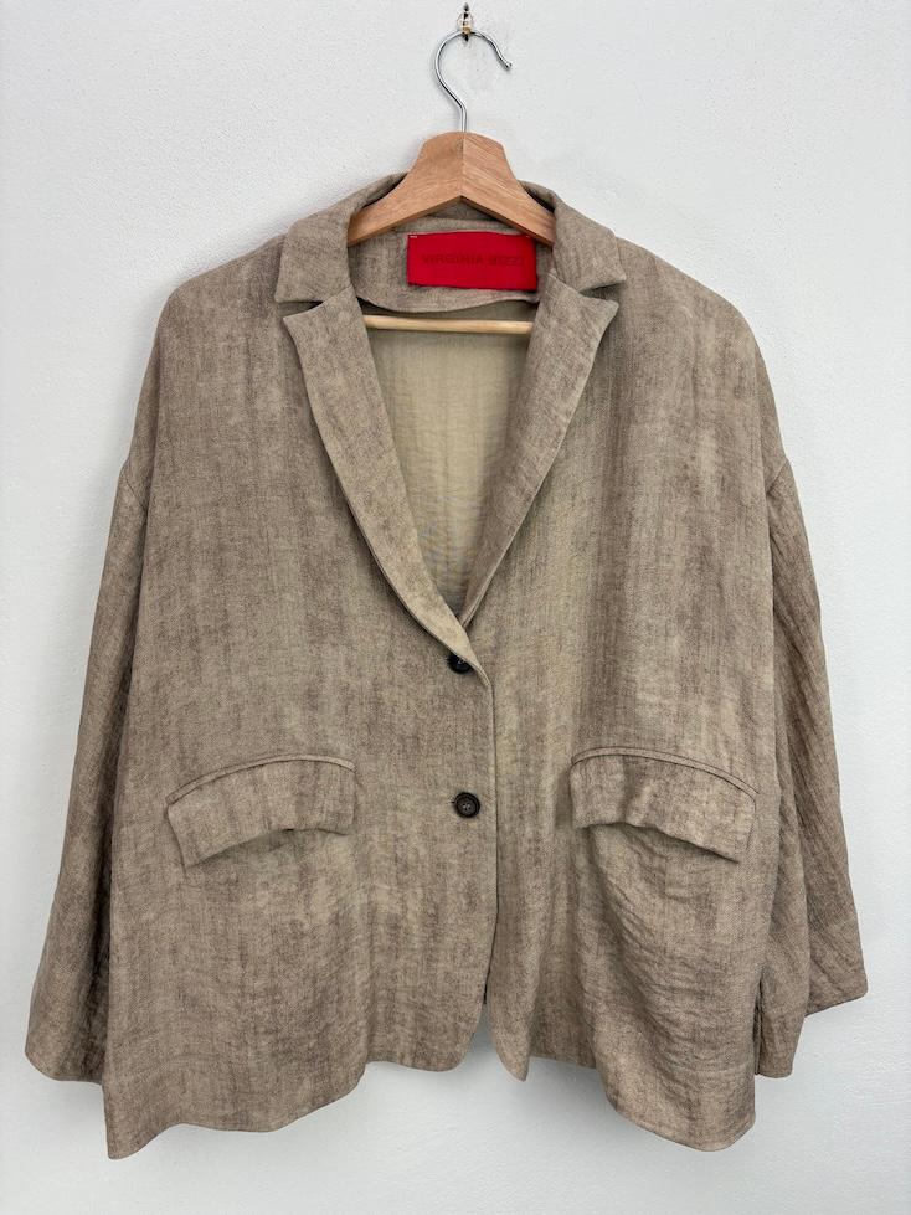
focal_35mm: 26
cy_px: 608
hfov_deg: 53.1
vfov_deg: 67.3
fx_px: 913
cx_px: 456
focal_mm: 5.96
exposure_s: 1/100
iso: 40
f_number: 1.6
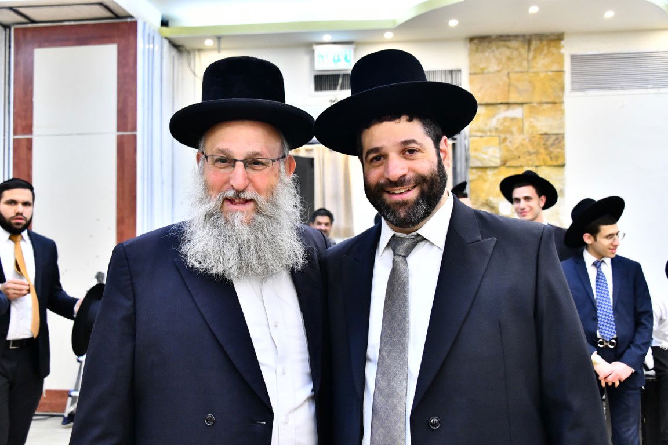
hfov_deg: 53.1
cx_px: 334
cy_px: 222
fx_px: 668
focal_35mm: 36
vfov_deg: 36.9
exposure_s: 1/125
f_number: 5.6
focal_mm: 36
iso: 4000
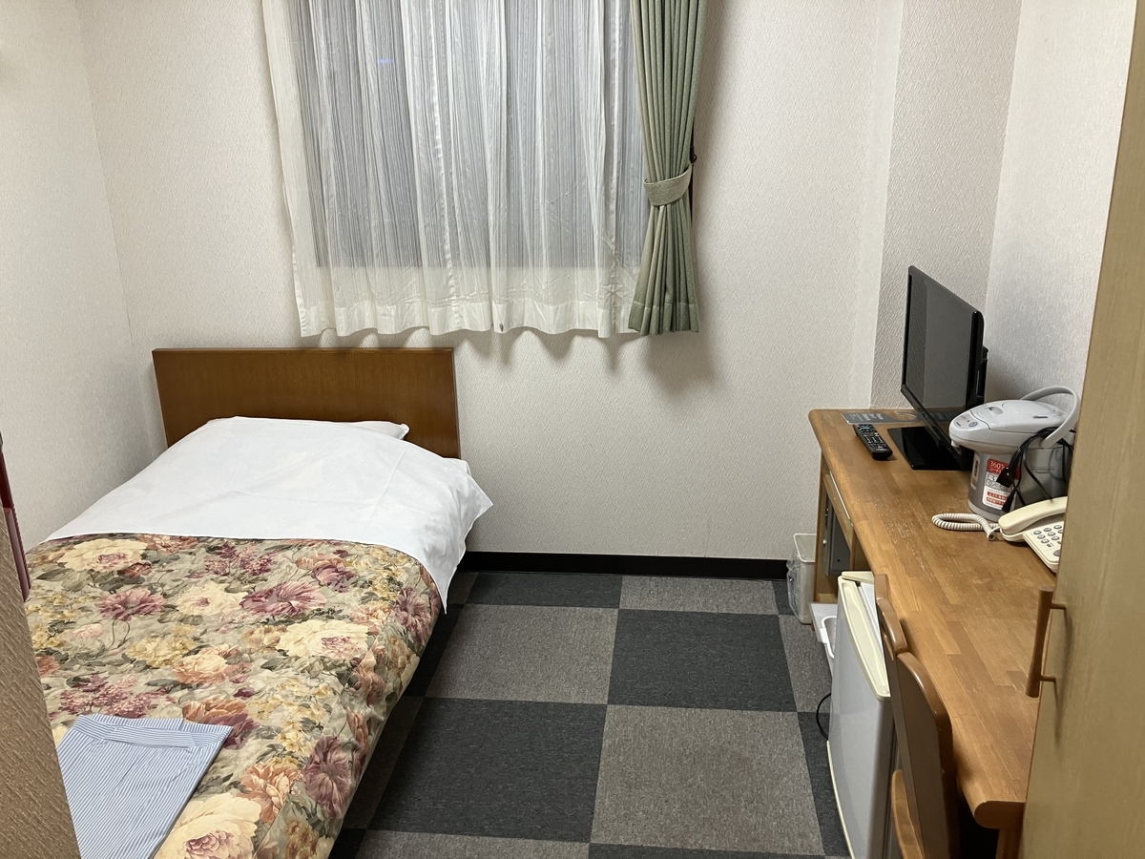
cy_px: 430
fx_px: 926
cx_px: 572
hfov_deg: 63.4
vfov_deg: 49.7
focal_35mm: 28
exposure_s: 1/50
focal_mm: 3.99
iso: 64
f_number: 1.8
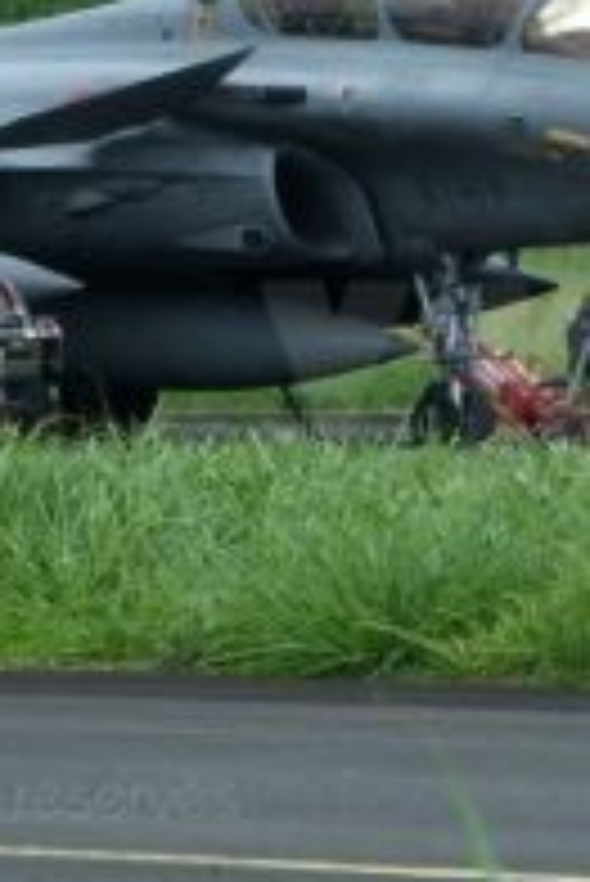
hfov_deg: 1.4
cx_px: -558
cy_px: -286
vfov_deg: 2.1
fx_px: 24047
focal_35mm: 980
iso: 800
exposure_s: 1/4000
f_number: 8
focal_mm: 160
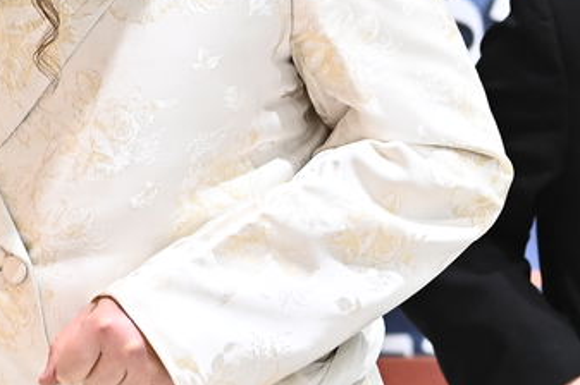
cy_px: 156
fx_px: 4684
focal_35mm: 291
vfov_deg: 4.7
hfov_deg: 7.0
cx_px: -114
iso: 2500
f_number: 4.5
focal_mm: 70
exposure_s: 1/200
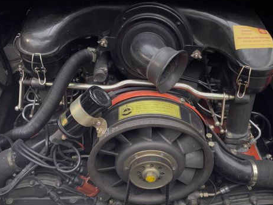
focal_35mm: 43
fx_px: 339
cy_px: 110
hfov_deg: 43.9
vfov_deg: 33.6
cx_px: 137
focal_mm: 4.2
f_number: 1.6
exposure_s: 1/50
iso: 160
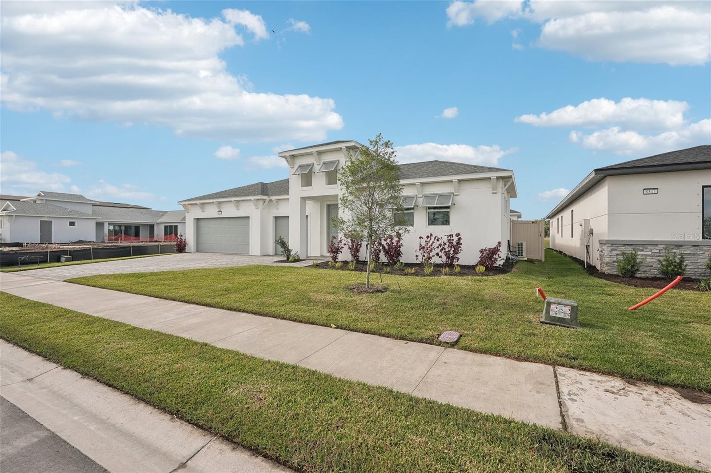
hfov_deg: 96.7
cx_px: 356
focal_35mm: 16
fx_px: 316
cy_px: 236
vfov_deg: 73.7
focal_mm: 16
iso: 400
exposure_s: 1/1000
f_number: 8
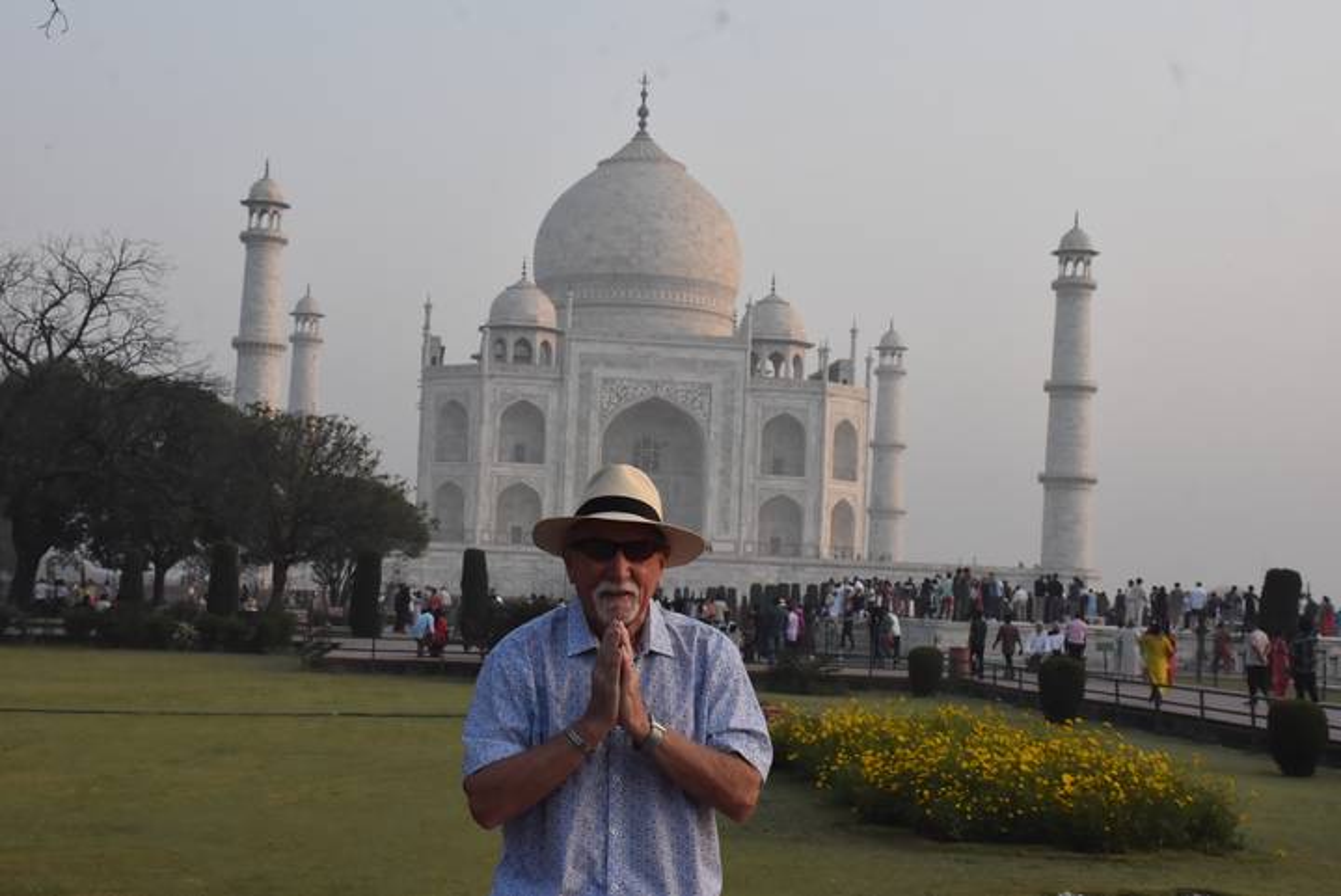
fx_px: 2124
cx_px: 670
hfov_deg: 35.0
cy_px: 448
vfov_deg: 23.8
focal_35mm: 57
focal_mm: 38
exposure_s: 1/500
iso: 1250
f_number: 11
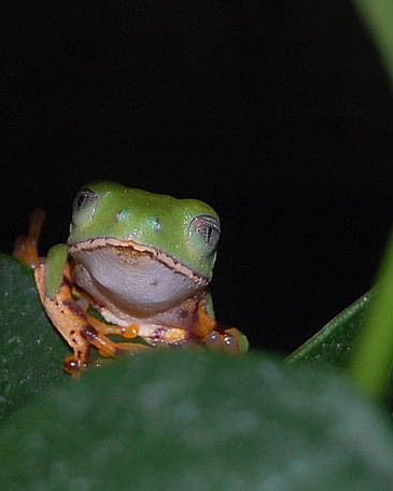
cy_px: 263
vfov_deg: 7.1
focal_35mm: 272
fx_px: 3948
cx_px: 111
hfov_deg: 5.7
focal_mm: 55
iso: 400
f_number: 5.6
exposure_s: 1/60
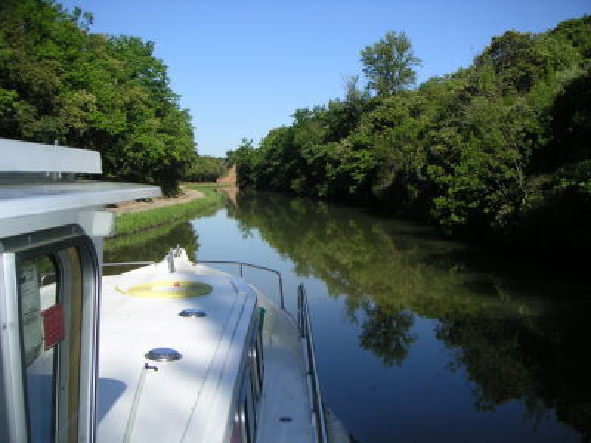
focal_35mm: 38
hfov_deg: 49.0
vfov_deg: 37.7
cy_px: 222
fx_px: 649
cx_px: 296
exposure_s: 1/750
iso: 50
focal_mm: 6
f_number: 2.8
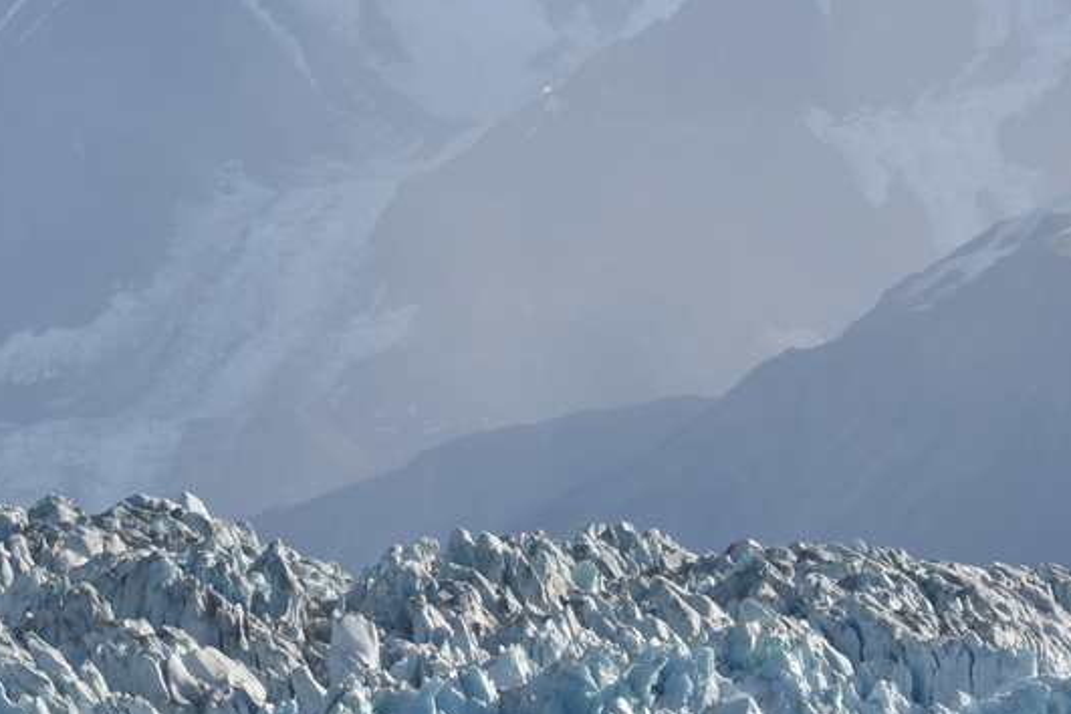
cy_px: 424
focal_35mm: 294
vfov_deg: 4.7
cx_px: 504
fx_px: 8746
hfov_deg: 7.0
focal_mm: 122
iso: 100
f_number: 9
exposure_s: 1/320
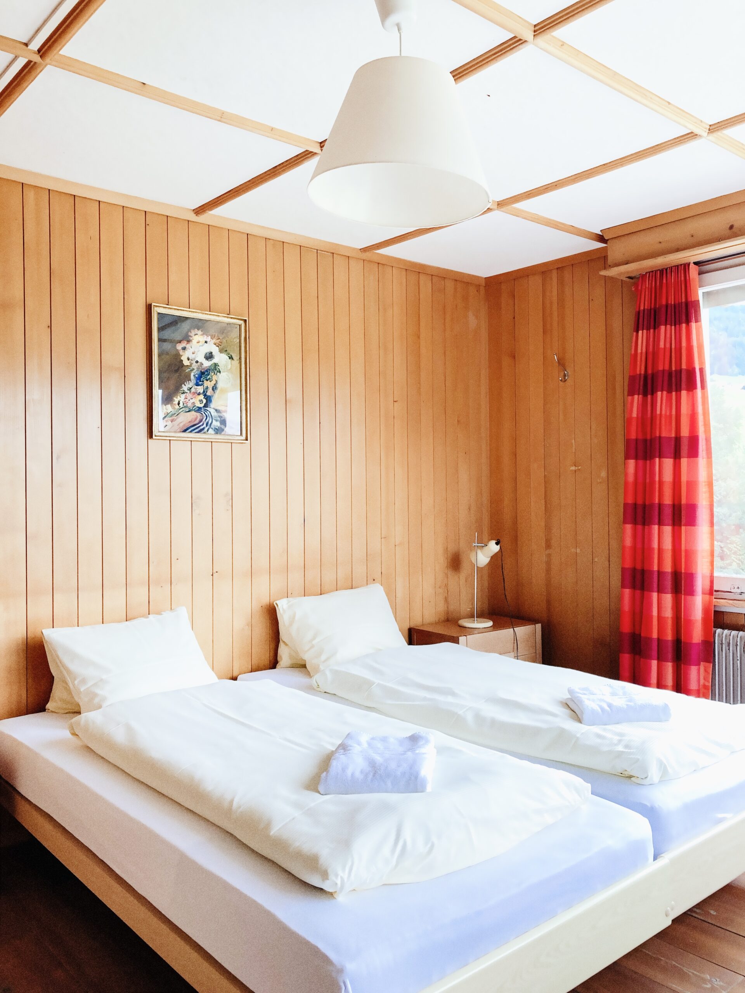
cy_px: 496
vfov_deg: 63.4
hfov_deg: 49.7
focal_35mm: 28
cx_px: 372
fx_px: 803
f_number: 1.8
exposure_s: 1/61
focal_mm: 3.99
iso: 80
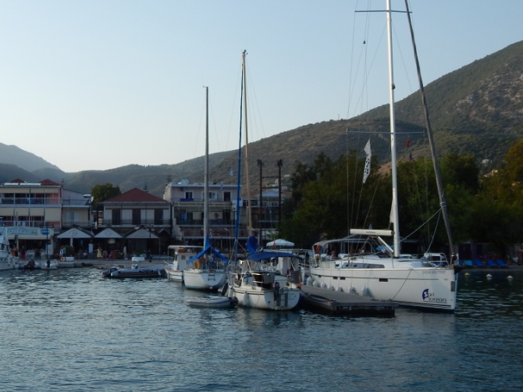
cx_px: 148
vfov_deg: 28.0
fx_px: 785
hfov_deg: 36.2
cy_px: 200
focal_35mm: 52
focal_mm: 6.1
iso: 125
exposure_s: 1/1250
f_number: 3.3
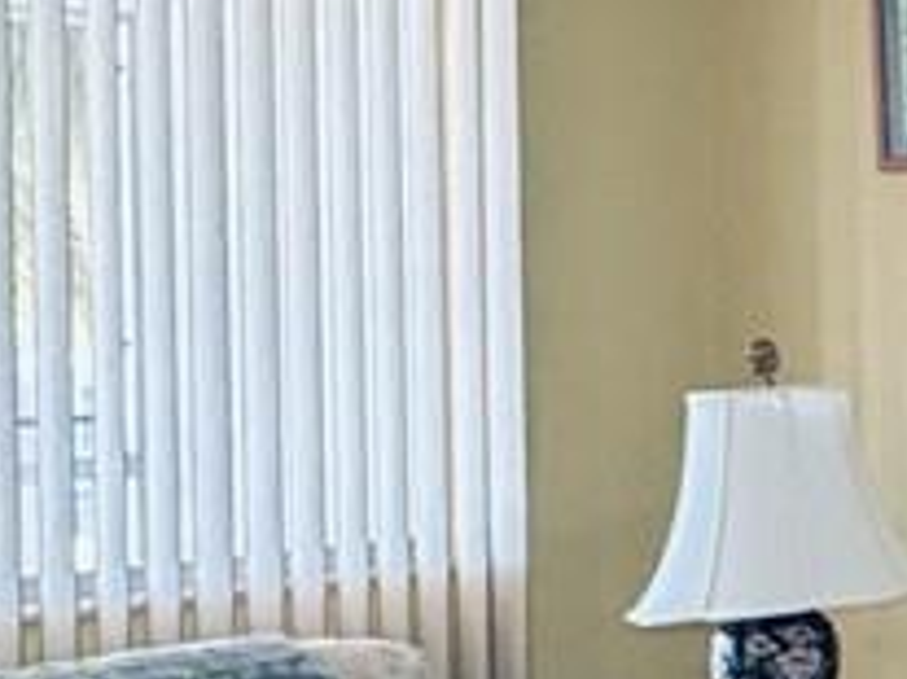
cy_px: 309
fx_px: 2828
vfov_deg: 13.7
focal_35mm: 108
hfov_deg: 15.5
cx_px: 1652
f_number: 2.2
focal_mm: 2.22
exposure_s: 1/60
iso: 500
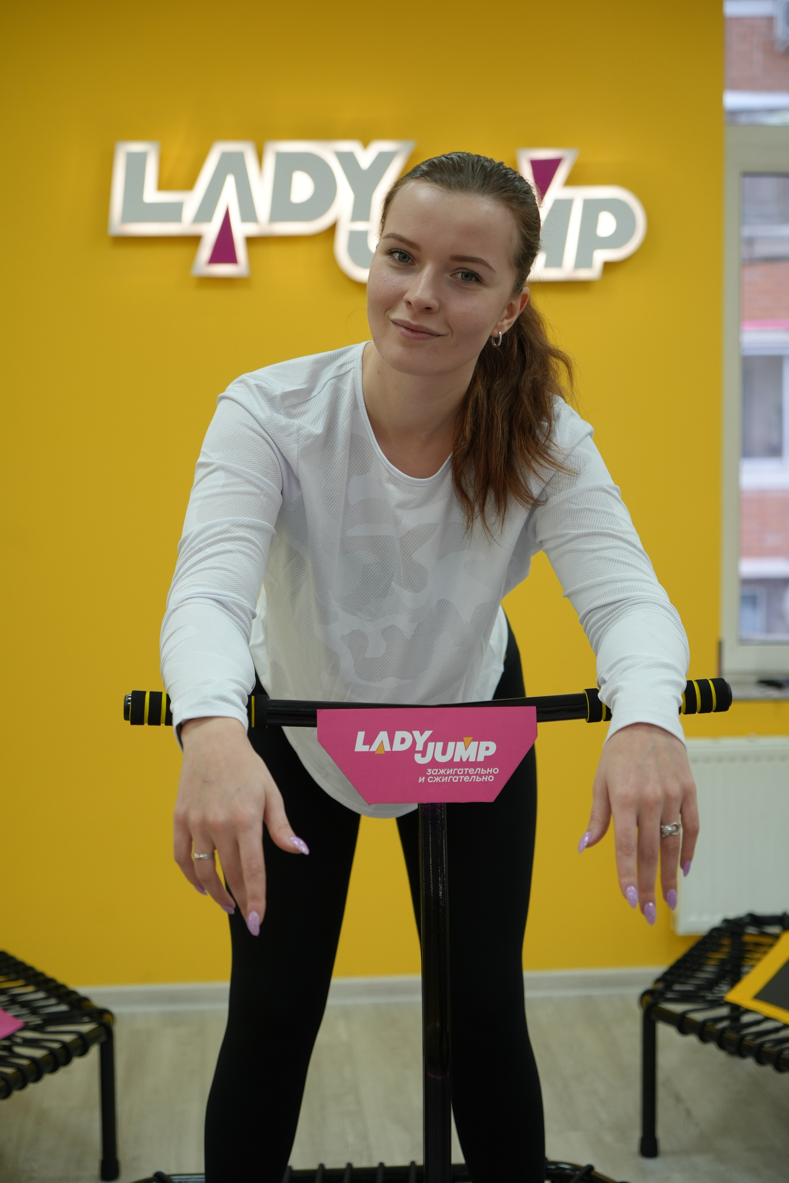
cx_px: 394
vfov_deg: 35.6
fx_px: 1841
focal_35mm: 56
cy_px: 592
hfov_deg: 24.2
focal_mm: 56
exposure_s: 1/160
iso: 400
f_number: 4
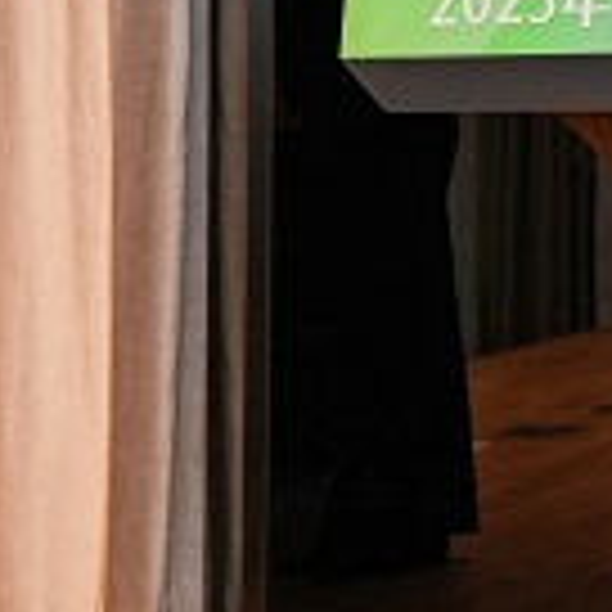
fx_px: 5081
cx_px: 1174
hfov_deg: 6.7
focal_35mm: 254
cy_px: -130
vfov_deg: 6.8
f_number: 6.3
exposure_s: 1/100
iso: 1600
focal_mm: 70
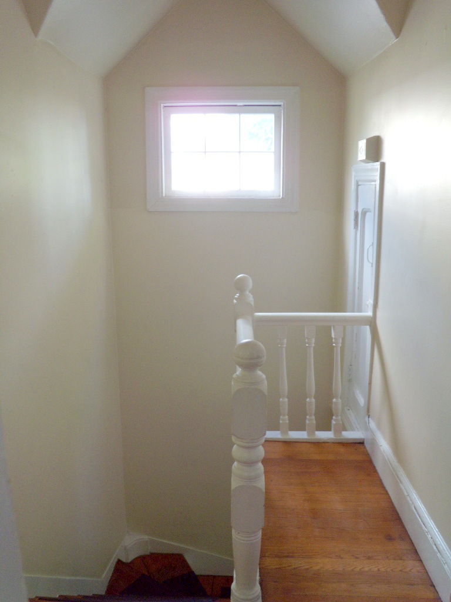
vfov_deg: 63.4
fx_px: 486
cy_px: 301
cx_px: 226
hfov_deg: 49.7
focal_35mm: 28
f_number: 2.8
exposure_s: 1/50
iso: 250
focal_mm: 6
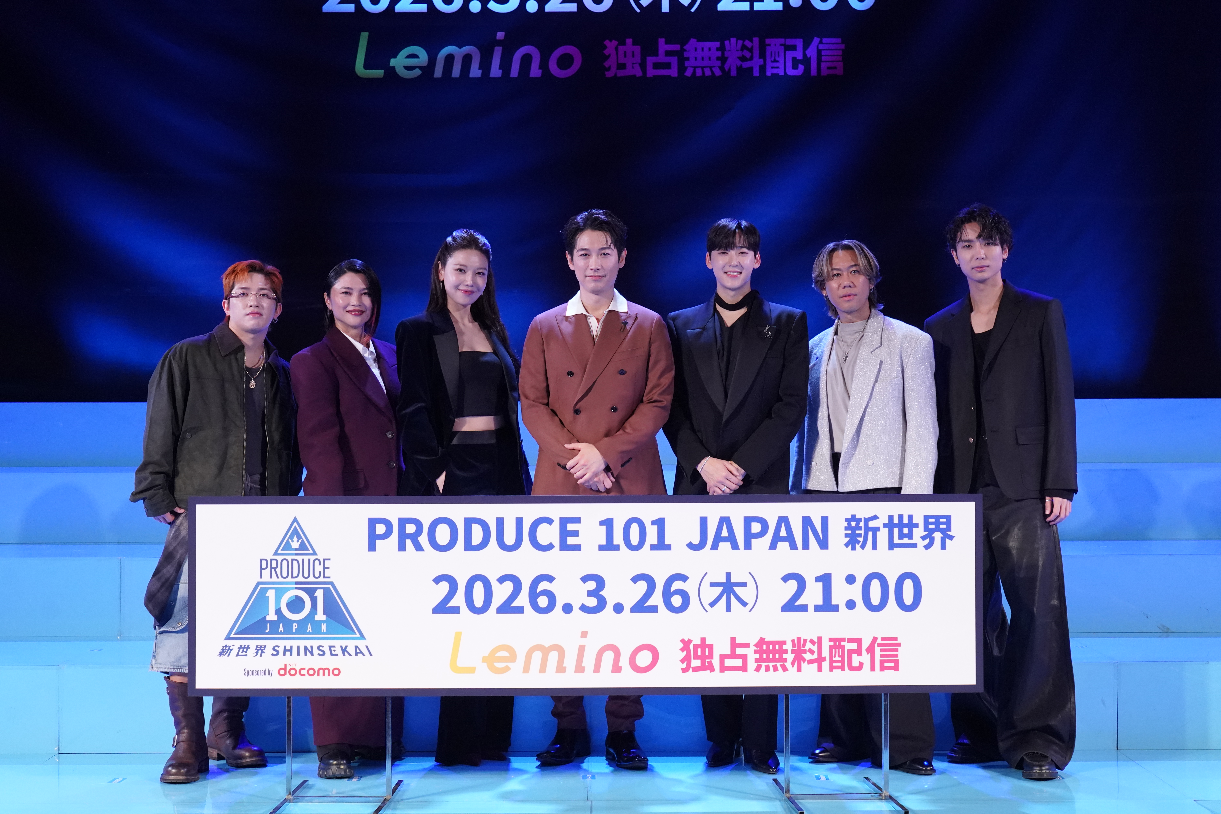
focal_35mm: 57
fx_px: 1933
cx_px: 610
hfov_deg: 35.1
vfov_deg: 23.8
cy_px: 407
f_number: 5.6
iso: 5000
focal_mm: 57
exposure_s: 1/320
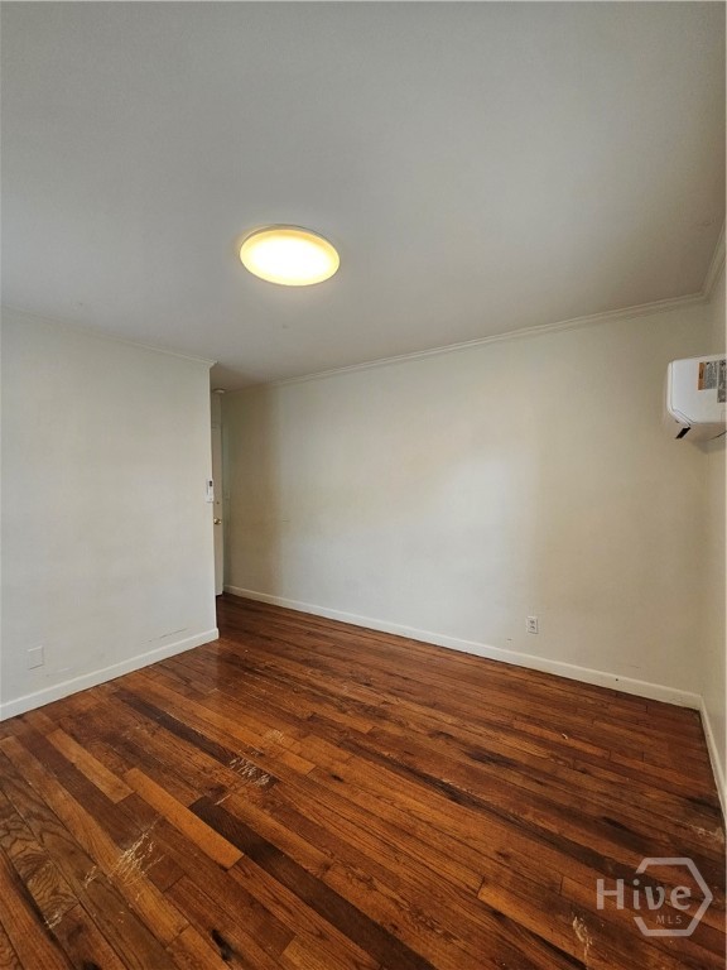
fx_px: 364
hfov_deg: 89.9
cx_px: 364
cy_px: 485
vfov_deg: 106.2
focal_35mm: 13
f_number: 2.2
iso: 160
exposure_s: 1/60
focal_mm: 2.2
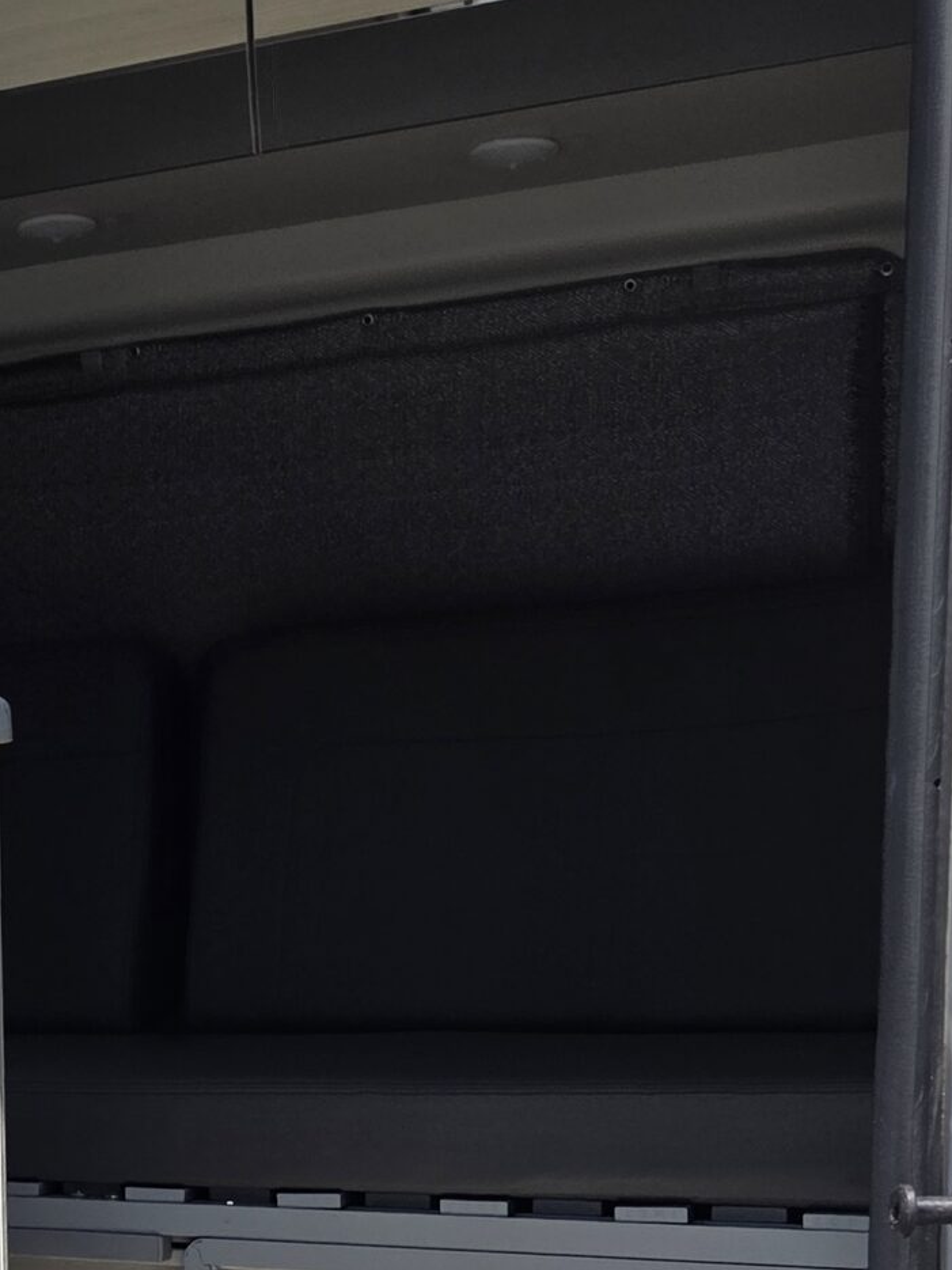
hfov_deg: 22.3
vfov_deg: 29.5
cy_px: 1141
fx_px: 2311
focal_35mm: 63
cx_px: -22
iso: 80
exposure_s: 1/3608
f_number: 1.8
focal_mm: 5.4
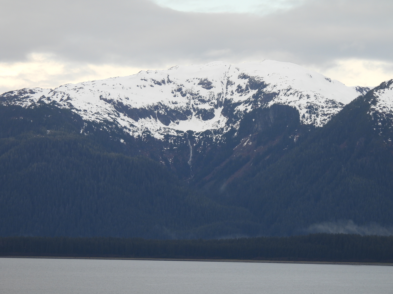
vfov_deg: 6.2
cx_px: 196
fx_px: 2725
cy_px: 147
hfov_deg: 8.2
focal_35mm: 240
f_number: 4.5
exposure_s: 1/200
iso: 100
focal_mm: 42.8
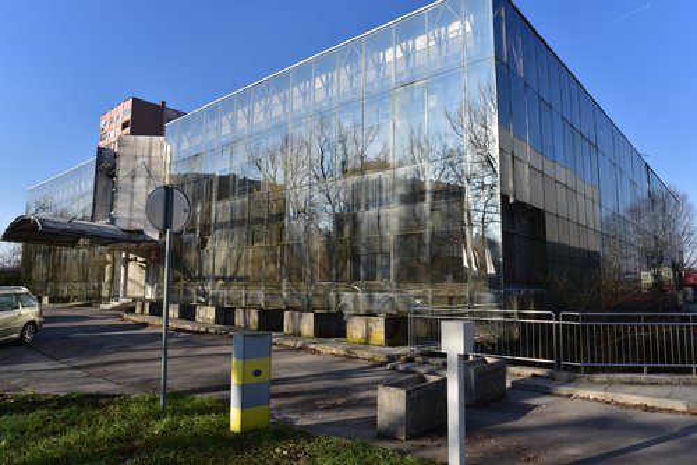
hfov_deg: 73.8
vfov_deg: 53.1
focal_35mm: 24
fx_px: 464
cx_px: 348
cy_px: 232
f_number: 6.3
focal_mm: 24
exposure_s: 1/1250
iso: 280
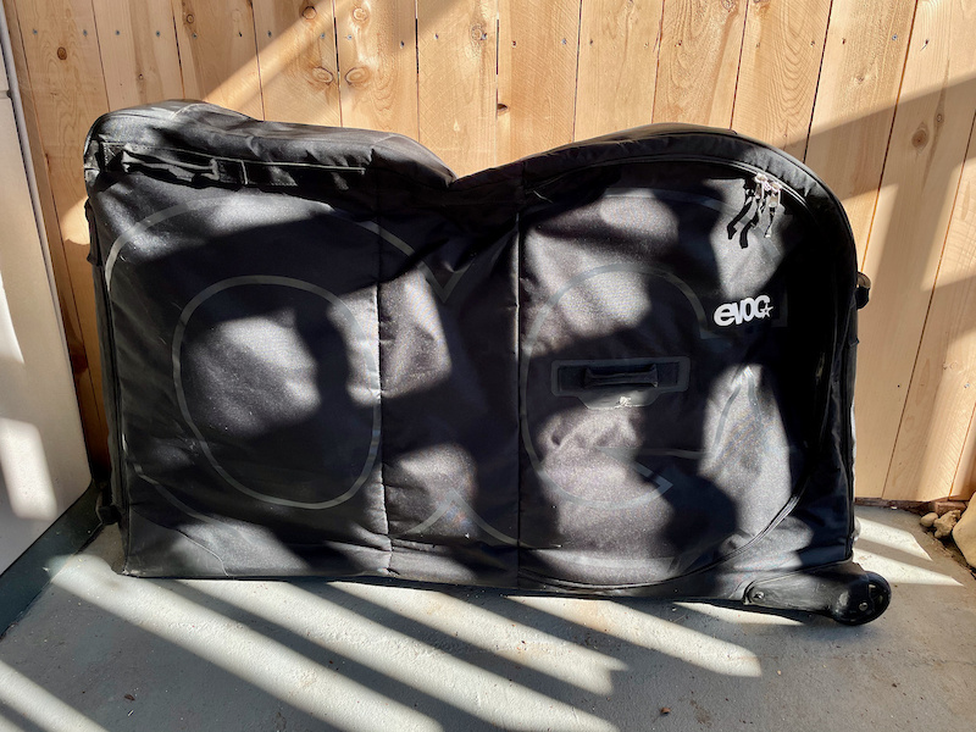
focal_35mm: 26
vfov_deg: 53.1
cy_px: 366
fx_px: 733
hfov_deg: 67.3
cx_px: 488
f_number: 1.6
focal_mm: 4.2
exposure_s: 1/564
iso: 32
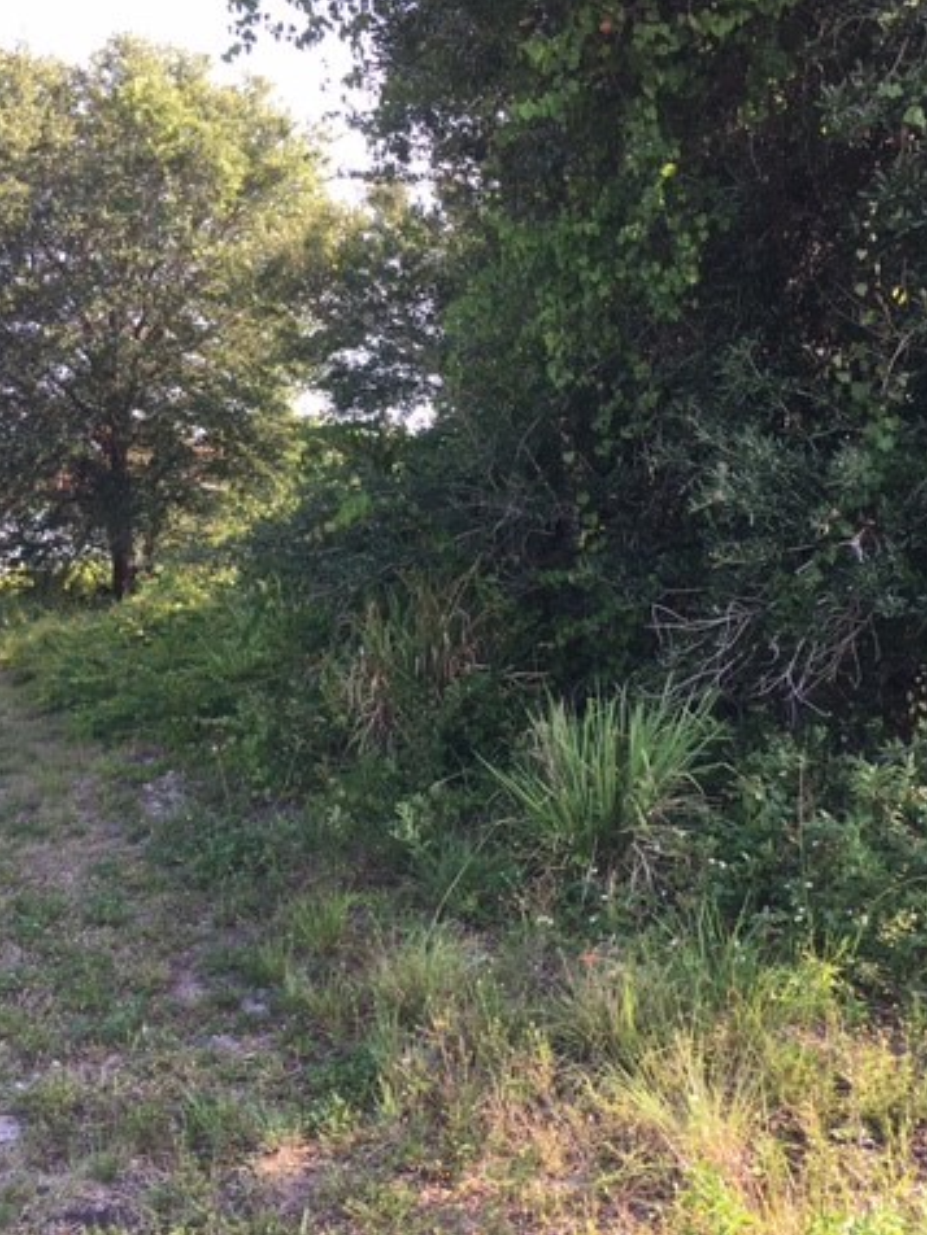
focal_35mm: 39
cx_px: 486
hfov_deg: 36.8
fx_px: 1393
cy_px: 615
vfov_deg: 47.9
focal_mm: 4.15
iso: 25
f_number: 2.2
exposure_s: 1/186
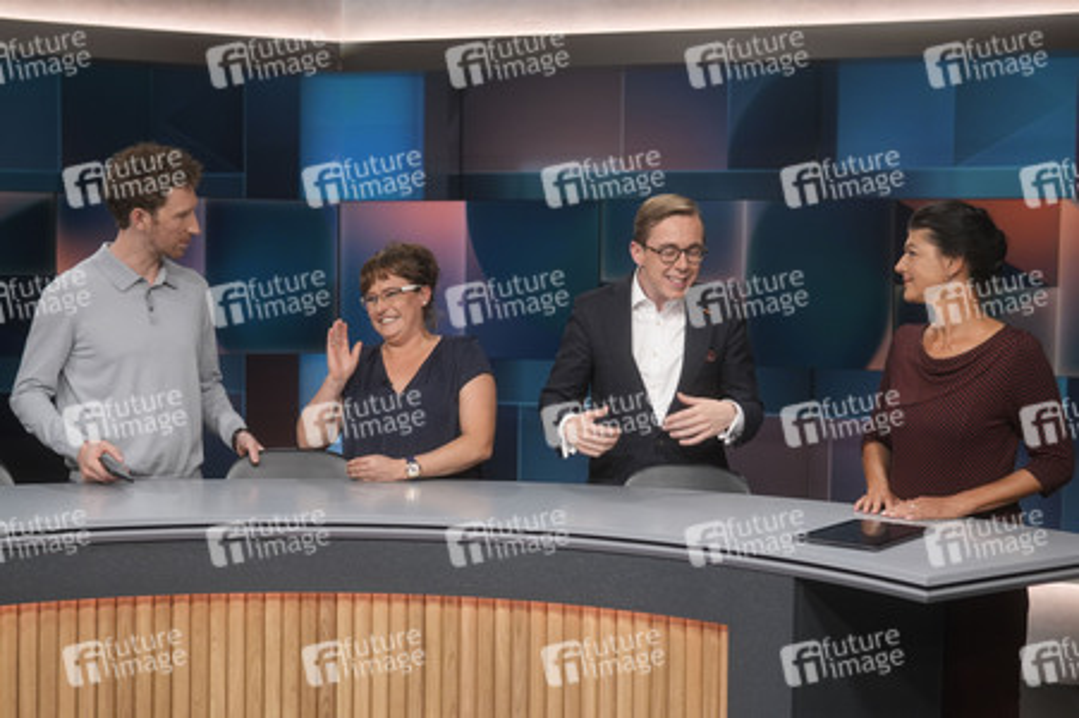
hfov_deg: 43.6
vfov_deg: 29.8
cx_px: 540
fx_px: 1348
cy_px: 359
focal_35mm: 45
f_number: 2.2
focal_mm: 30
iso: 640
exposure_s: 1/250
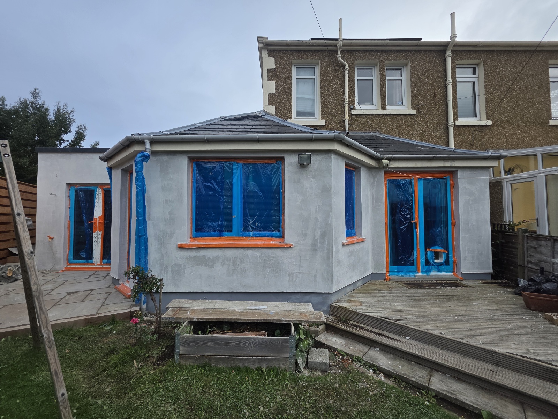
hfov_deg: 106.2
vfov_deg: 89.9
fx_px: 210
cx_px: 279
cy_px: 210
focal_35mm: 13
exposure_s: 1/588
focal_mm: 2.2
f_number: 1.9
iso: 40
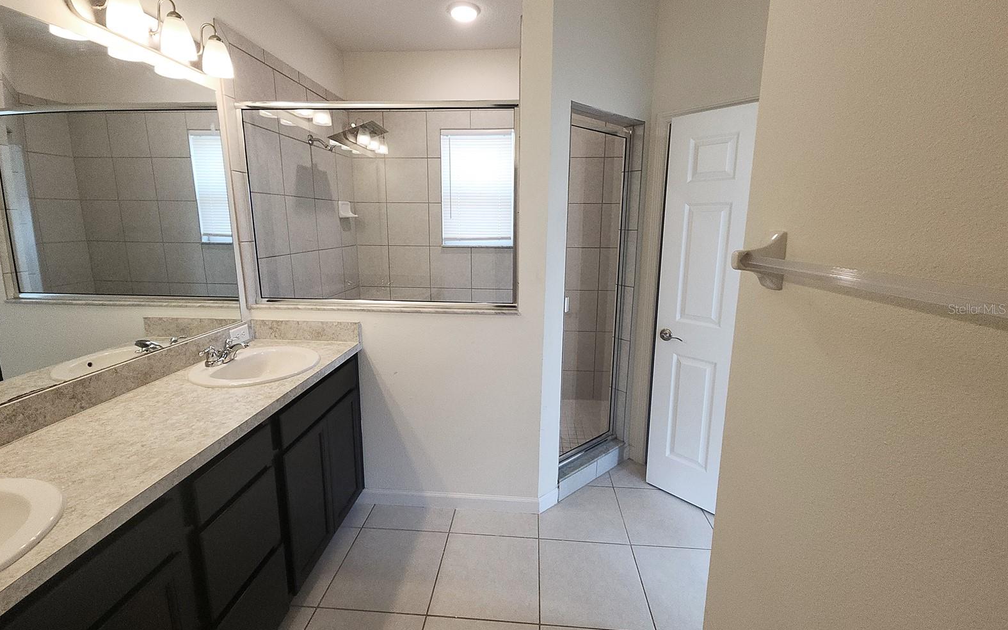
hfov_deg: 105.3
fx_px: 385
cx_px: 497
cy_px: 309
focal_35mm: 14
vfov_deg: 78.6
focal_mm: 2.2
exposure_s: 1/59
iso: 92
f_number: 2.2
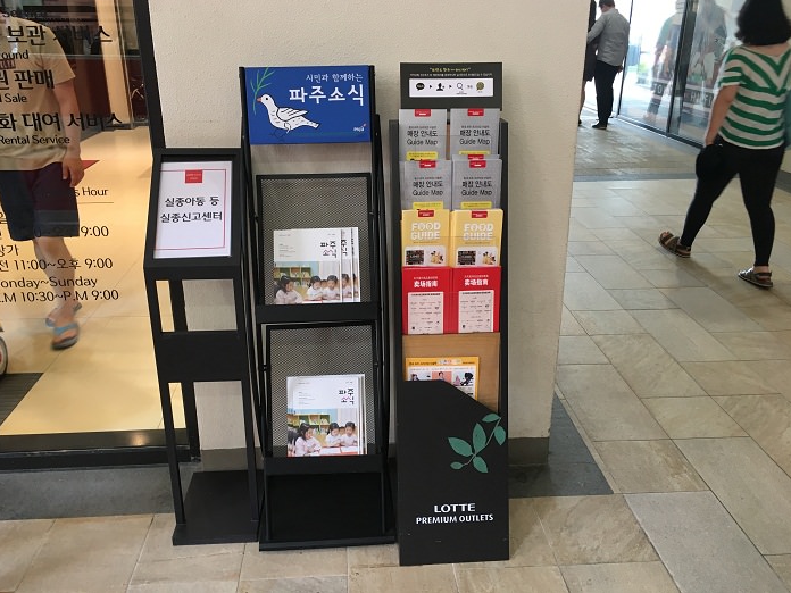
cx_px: 386
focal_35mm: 30
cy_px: 289
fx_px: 686
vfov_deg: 46.8
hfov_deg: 60.0
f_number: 2.2
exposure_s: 1/30
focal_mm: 4.15
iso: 64
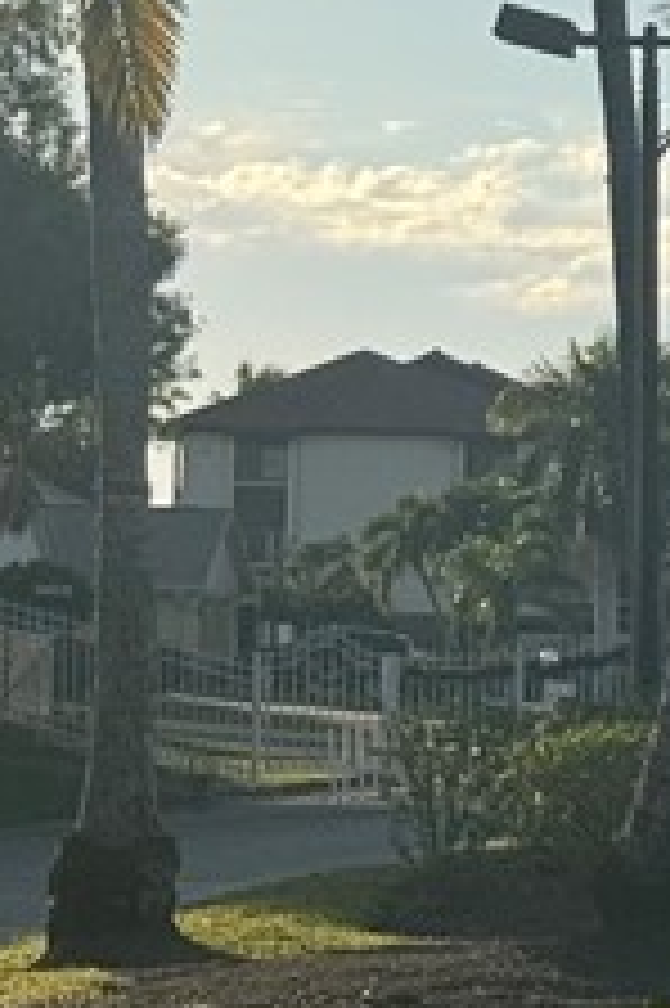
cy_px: 225
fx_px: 6374
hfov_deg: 5.9
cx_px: 1169
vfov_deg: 9.0
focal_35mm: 228
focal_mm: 6.76
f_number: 1.78
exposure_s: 1/7937
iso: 64
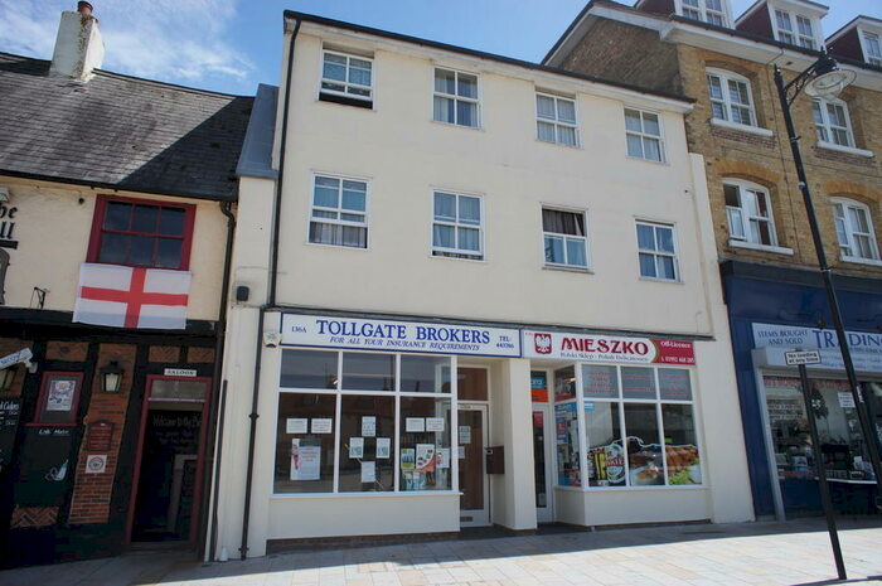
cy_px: 293
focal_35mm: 24
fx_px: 587
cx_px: 441
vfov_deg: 53.0
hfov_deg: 73.8
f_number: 6.3
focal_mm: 16
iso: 200
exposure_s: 1/500
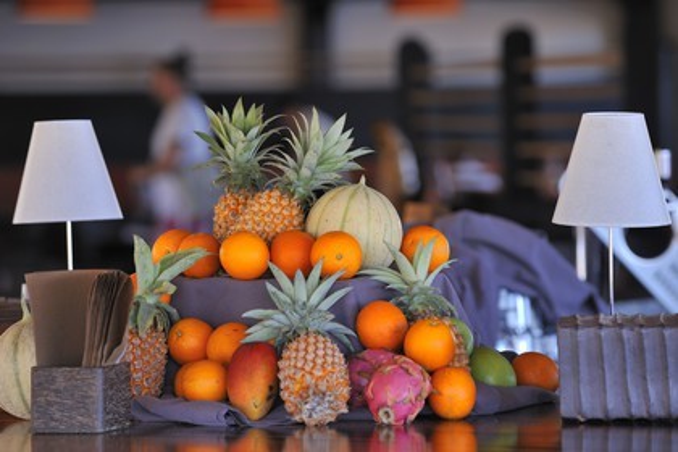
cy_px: 226
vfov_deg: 7.8
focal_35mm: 175
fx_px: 3296
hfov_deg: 11.7
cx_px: 339
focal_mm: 175
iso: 400
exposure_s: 1/125
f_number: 4.5
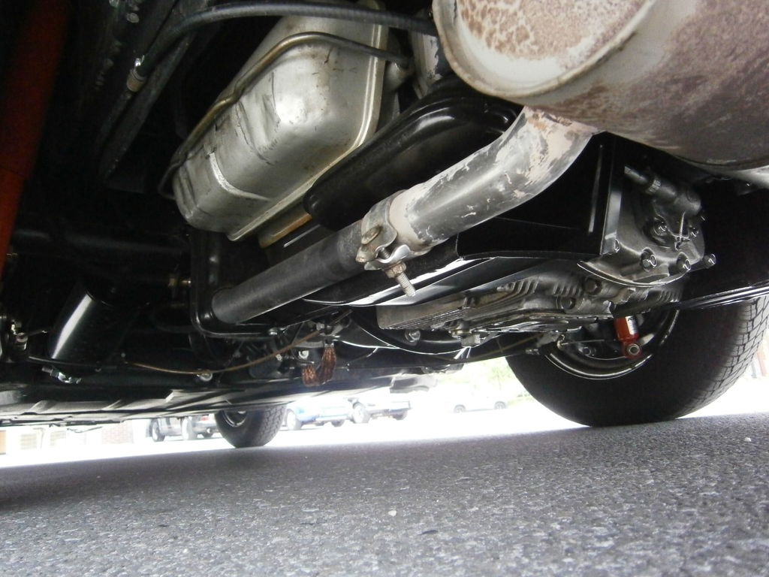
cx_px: 384
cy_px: 288
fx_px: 578
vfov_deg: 53.1
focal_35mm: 26
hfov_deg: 67.3
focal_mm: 4.7
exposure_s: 1/250
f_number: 2.8
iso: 640
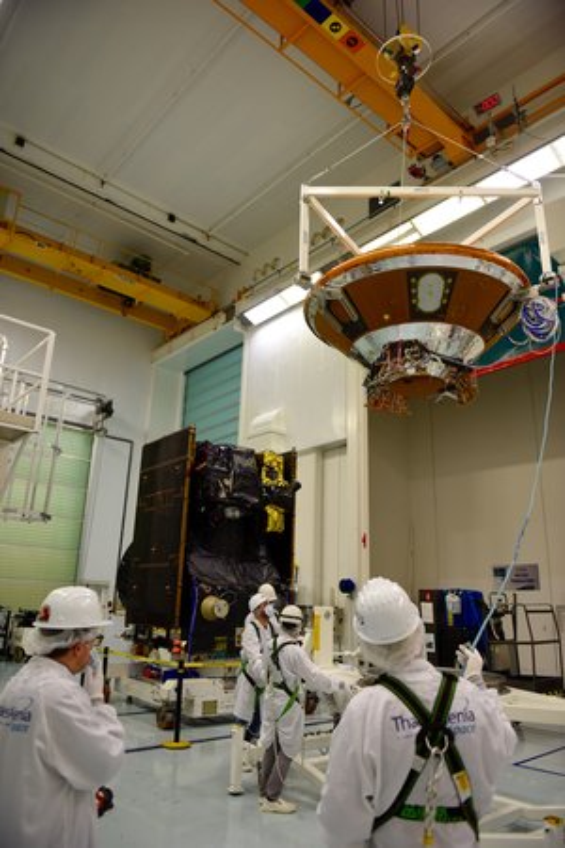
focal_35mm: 24
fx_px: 565
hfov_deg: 53.1
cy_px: 424
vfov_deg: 73.7
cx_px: 282
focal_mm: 24
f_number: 2.8
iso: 640
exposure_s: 1/200
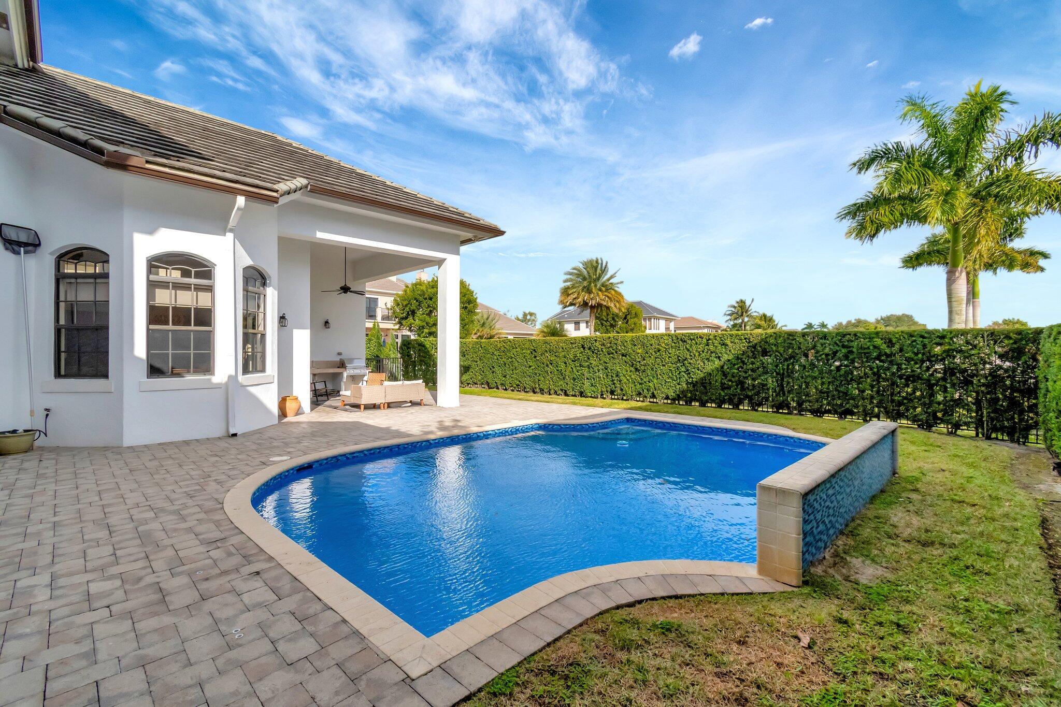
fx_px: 442
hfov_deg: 100.4
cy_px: 354
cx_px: 530
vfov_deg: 77.3
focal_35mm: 15
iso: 1000
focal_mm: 10
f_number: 8
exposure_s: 1/3200
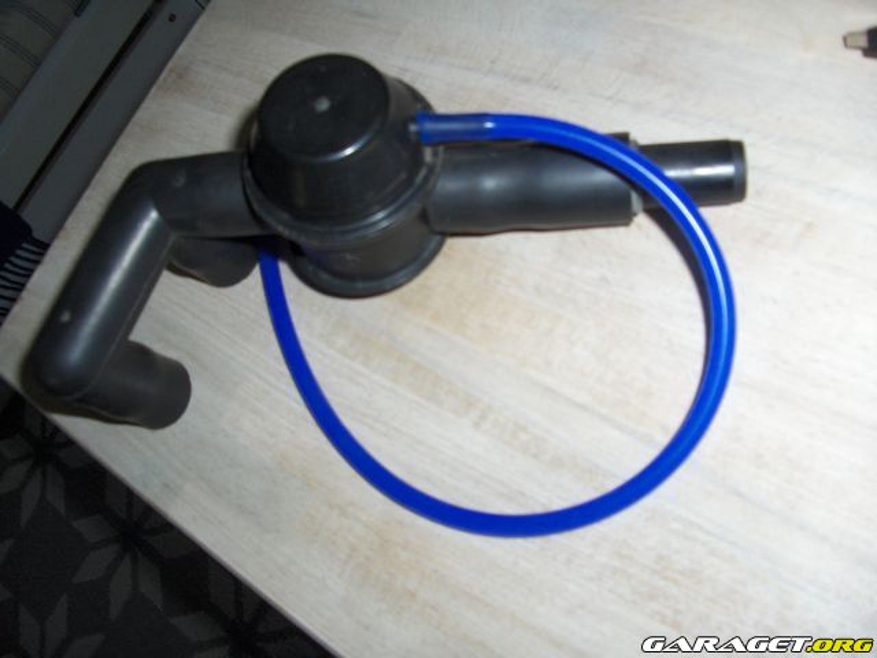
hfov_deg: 52.6
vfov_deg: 40.7
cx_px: 438
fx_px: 887
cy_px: 329
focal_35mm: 35
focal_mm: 5.8
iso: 100
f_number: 2.6
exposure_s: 1/60
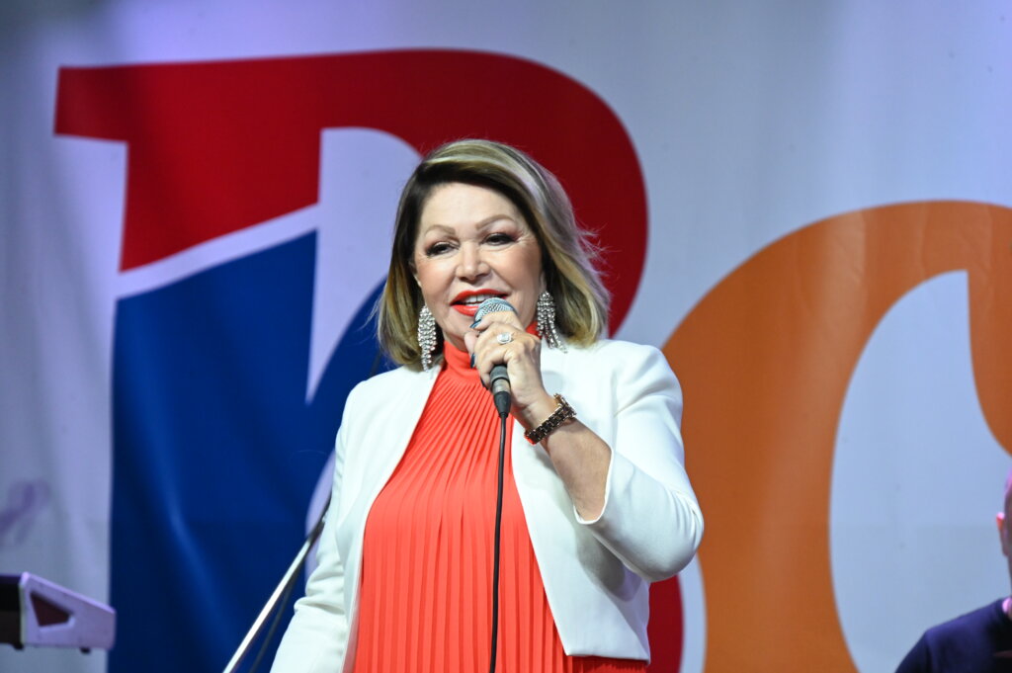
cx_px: 506
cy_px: 336
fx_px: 5056
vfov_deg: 7.6
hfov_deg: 11.4
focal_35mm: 180
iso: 4500
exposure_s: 1/200
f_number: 6.3
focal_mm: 180
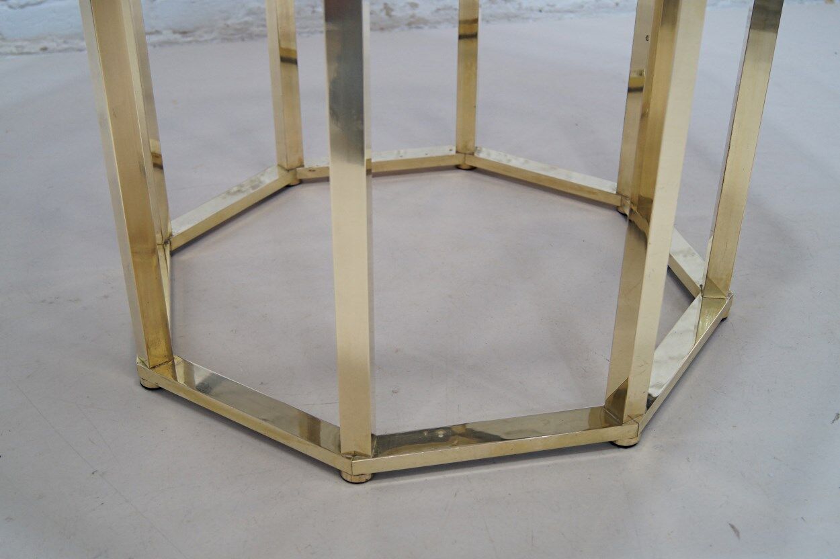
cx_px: 420
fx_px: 979
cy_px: 280
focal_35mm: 42
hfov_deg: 46.4
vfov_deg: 31.9
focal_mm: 28
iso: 400
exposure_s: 1/60
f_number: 4.5
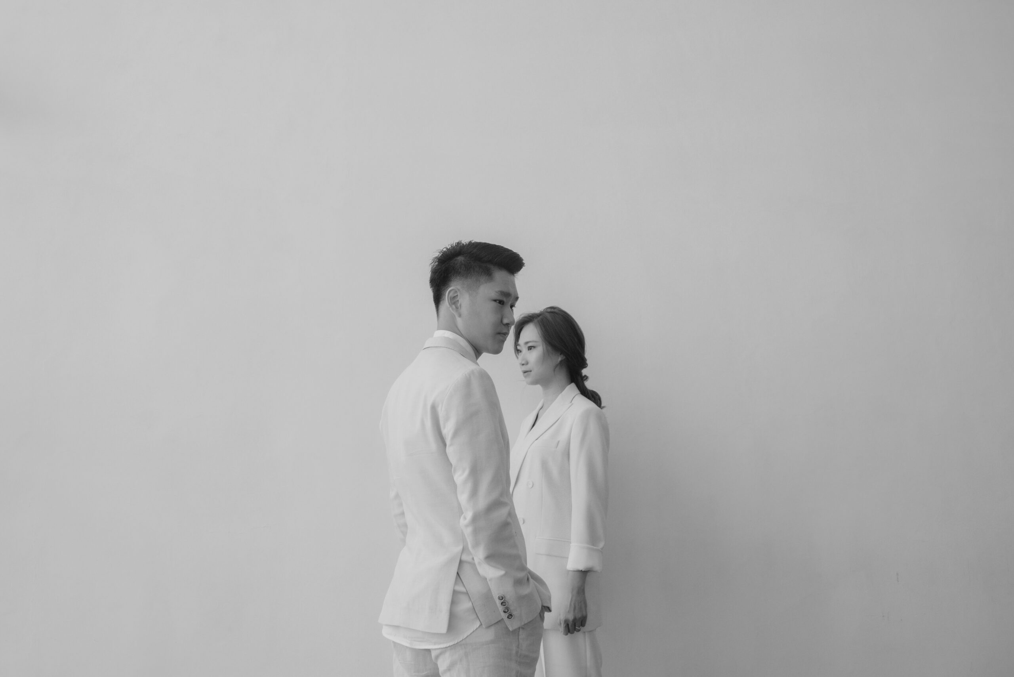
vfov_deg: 37.9
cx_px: 507
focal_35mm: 35
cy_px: 338
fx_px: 986
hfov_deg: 54.4
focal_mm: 35
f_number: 4
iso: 1250
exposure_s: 1/100
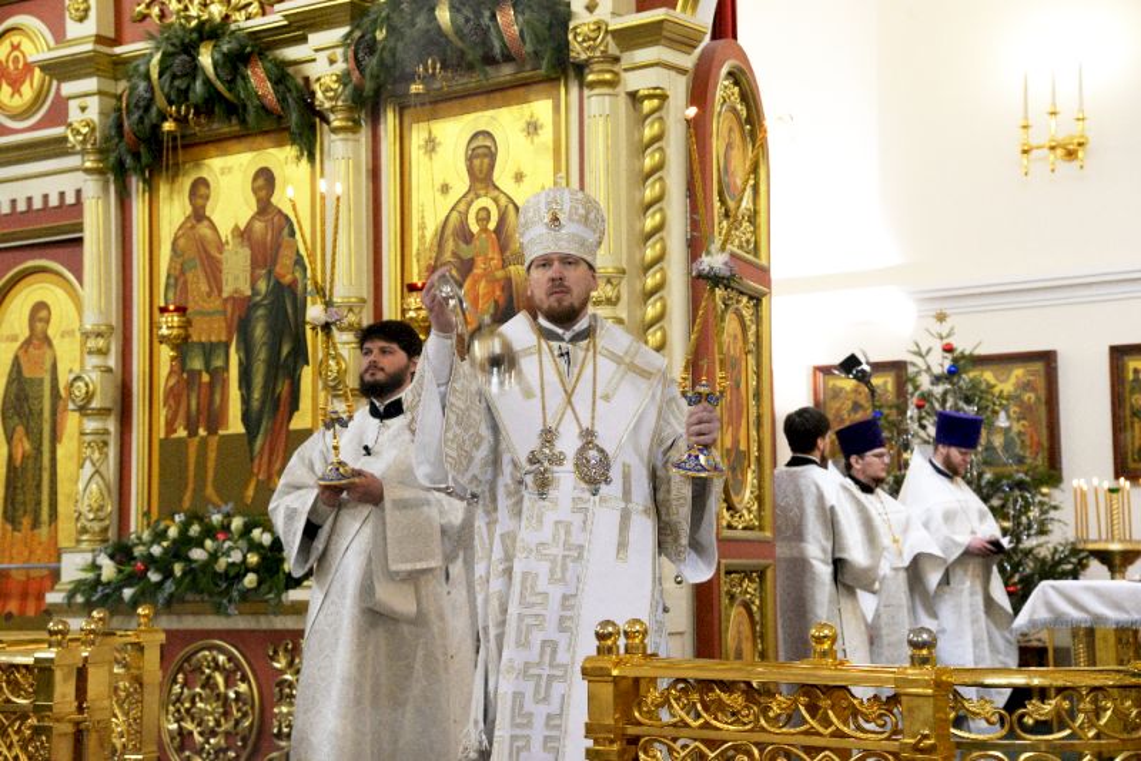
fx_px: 2092
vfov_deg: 20.6
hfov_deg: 30.5
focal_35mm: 66
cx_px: 570
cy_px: 380
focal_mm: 66
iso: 3200
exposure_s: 1/100
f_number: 6.3
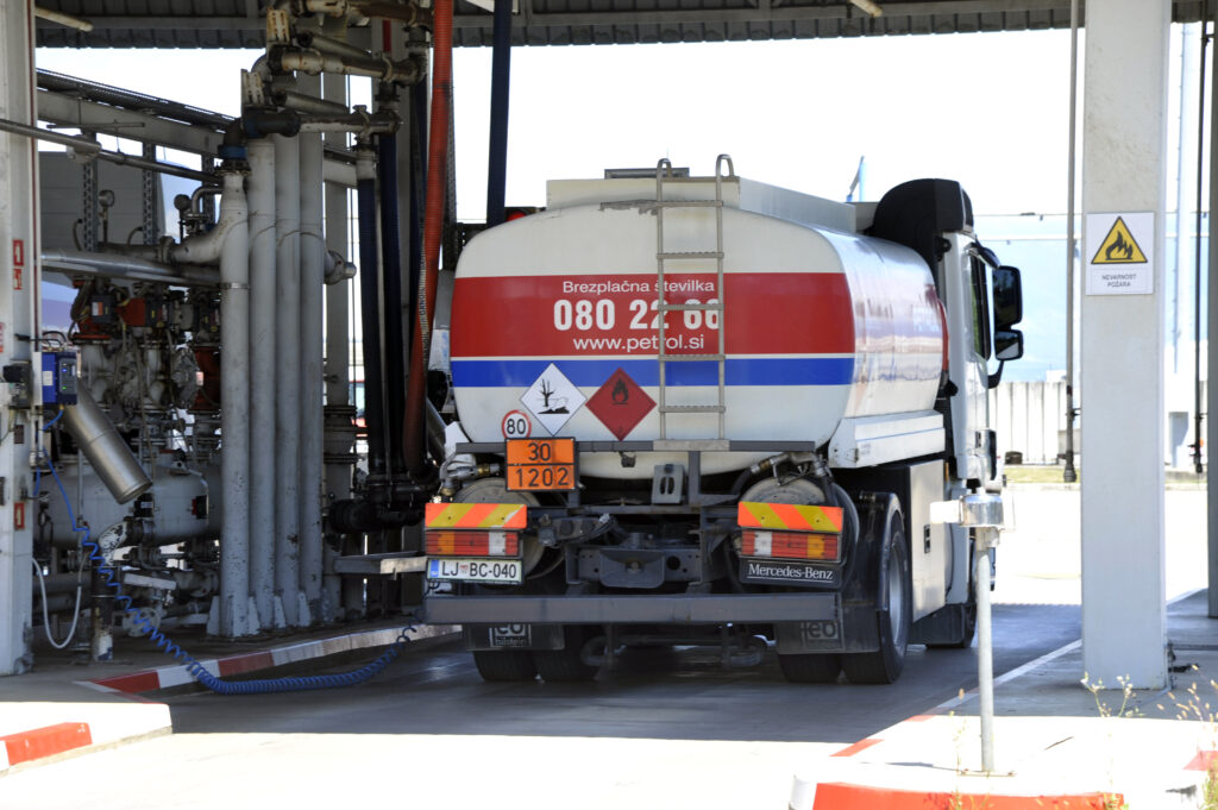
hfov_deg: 17.1
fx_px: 4057
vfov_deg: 11.4
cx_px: 609
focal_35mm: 120
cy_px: 405
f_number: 7.1
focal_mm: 120
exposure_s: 1/125
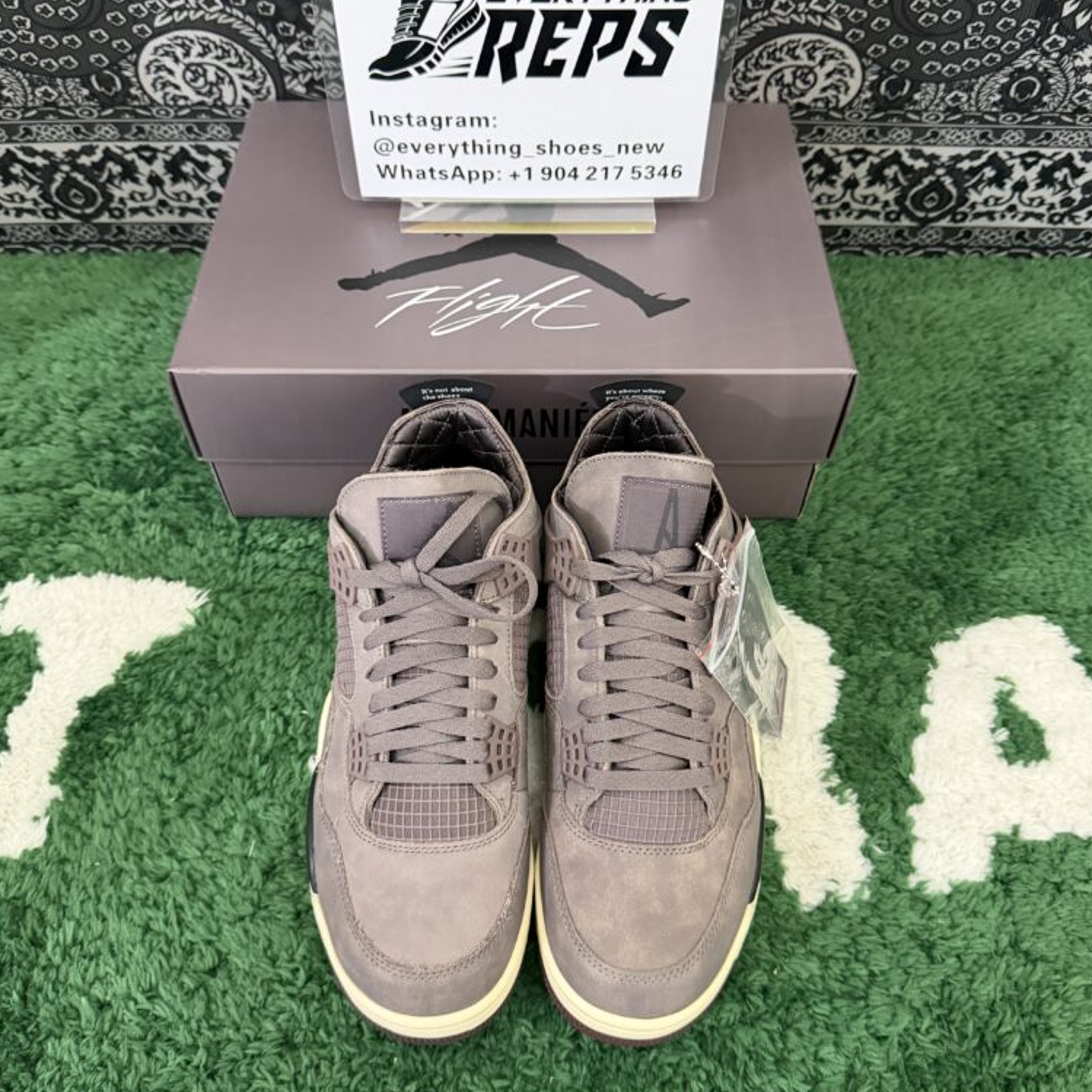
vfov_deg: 55.6
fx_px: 1035
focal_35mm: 29
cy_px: 519
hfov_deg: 55.6
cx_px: 554
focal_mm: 6.76
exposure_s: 1/50
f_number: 1.78
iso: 640
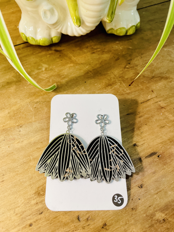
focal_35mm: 26
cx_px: 87
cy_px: 116
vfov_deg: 67.3
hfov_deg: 53.1
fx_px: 174
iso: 125
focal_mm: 4.2
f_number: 1.6
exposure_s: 1/100
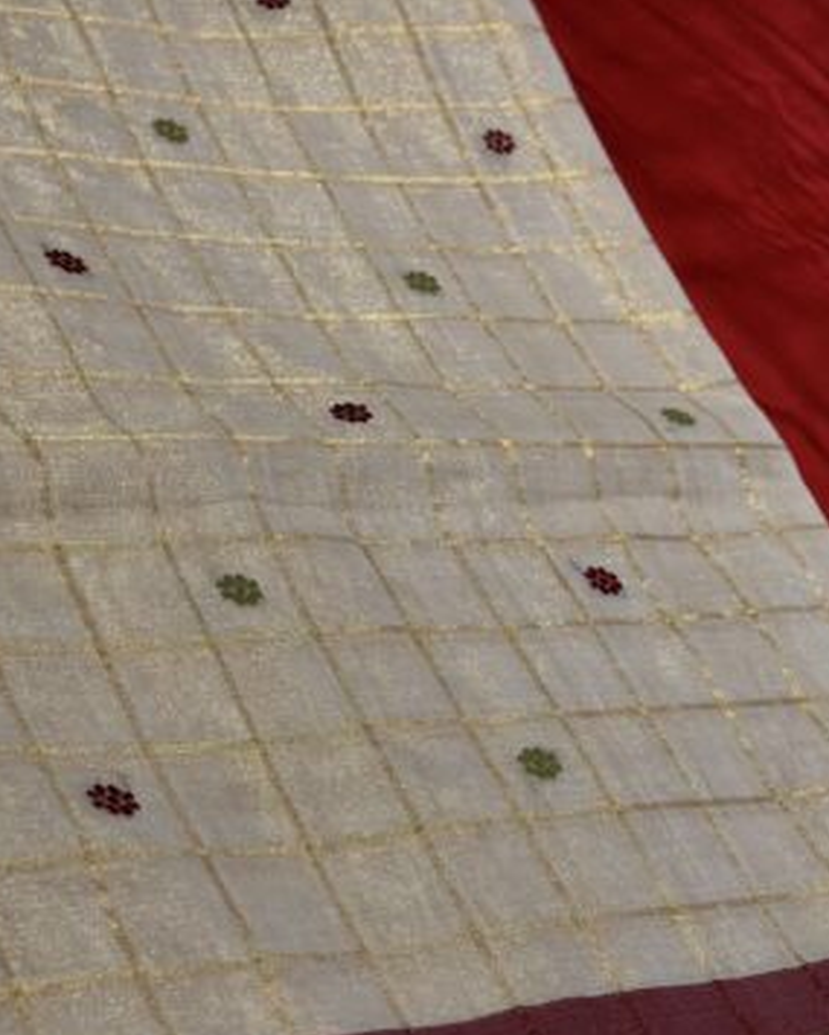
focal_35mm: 78
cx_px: 336
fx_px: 2391
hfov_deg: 19.6
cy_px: 650
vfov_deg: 24.4
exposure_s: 1/60
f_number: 1.78
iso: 80
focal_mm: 6.86
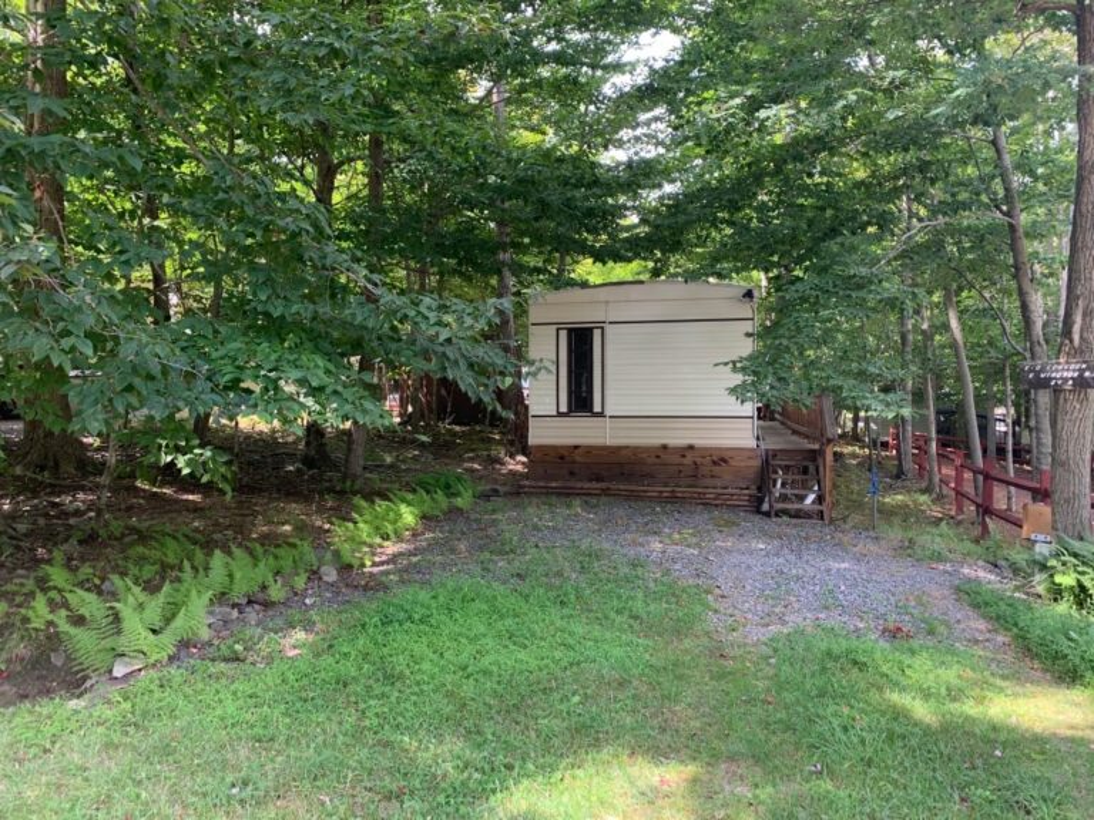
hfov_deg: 67.3
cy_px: 410
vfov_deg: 53.1
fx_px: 822
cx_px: 547
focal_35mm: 26
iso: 40
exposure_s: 1/121
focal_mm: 4.25
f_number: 1.8
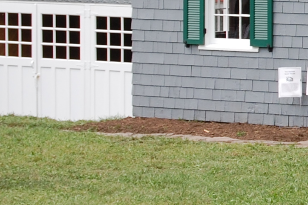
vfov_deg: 4.4
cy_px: -8
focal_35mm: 312
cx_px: 525
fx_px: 2667
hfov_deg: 6.5
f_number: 8
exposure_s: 1/250
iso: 200
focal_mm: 50
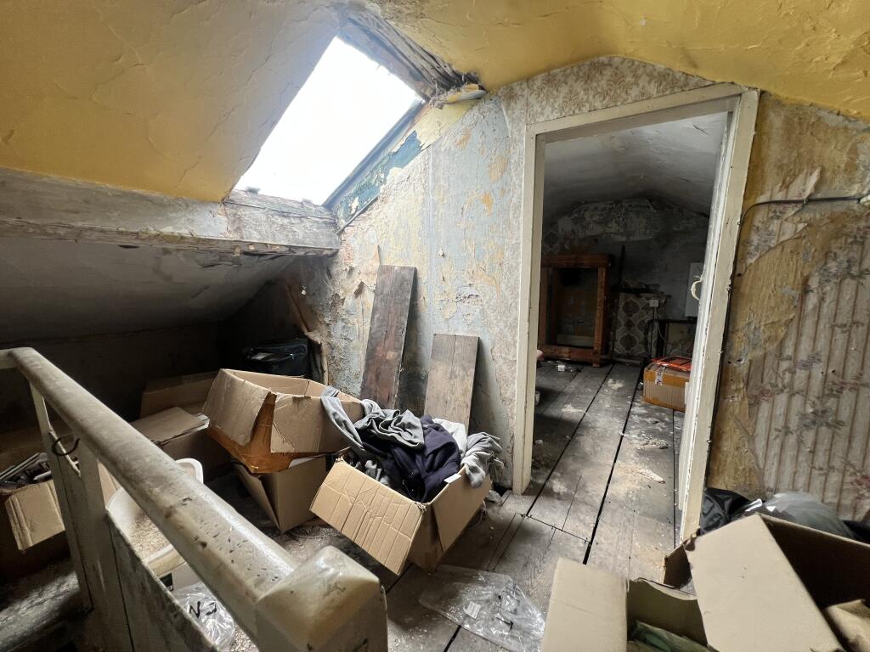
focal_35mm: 13
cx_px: 435
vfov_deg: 89.9
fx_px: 327
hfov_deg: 106.2
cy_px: 326
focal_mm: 1.57
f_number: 1.8
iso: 64
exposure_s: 1/99
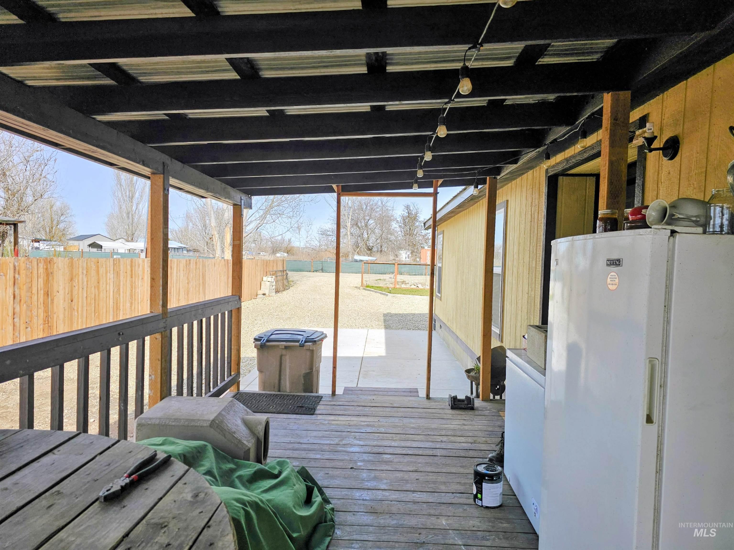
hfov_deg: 73.9
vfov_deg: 58.9
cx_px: 367
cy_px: 275
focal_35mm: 23
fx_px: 488
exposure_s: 1/525
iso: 16
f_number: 1.7
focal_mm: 6.3
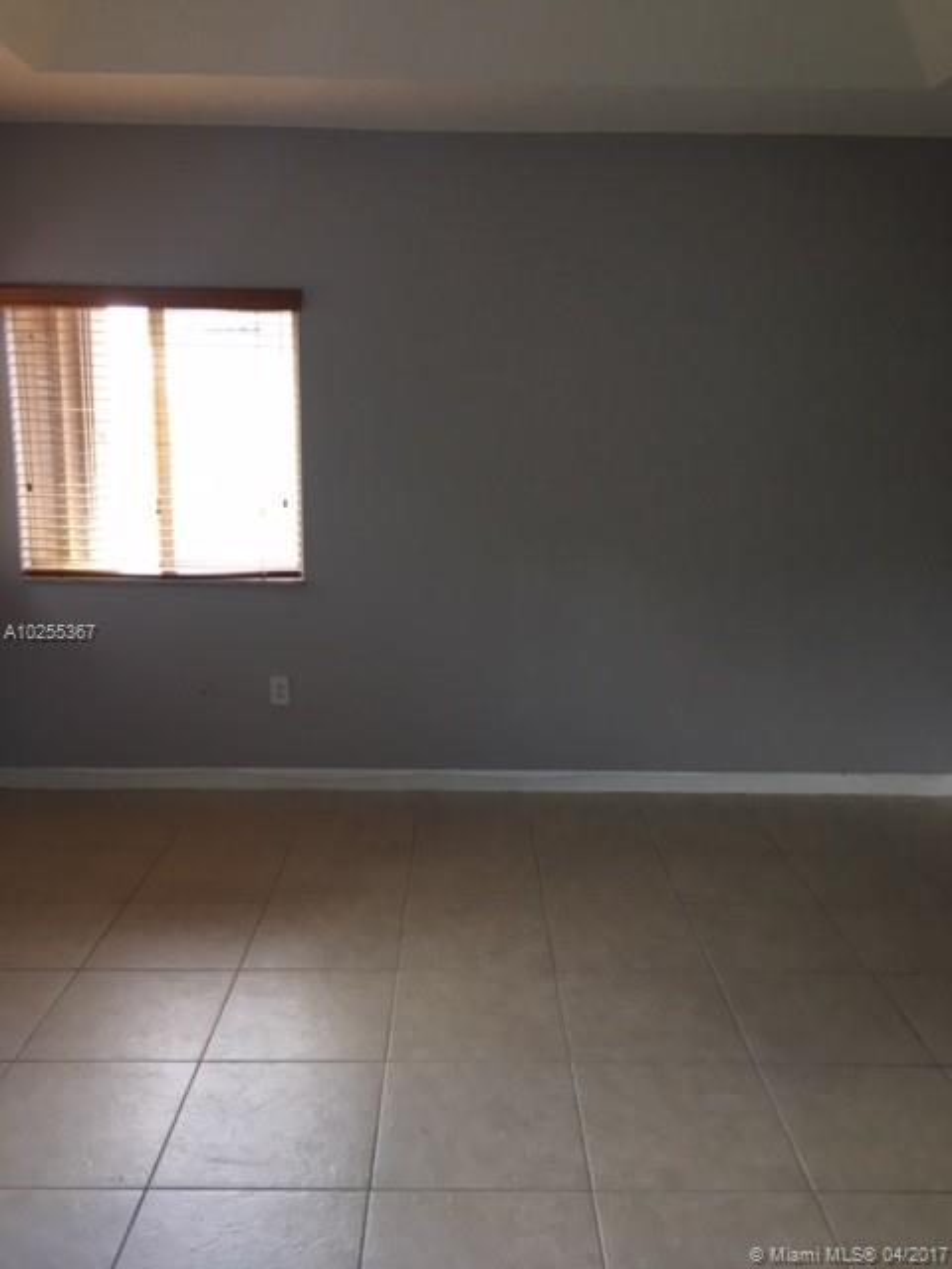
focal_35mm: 29
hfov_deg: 48.2
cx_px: 476
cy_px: 634
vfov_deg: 61.7
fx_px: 1063
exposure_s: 1/30
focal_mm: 4.15
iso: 50
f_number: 2.2
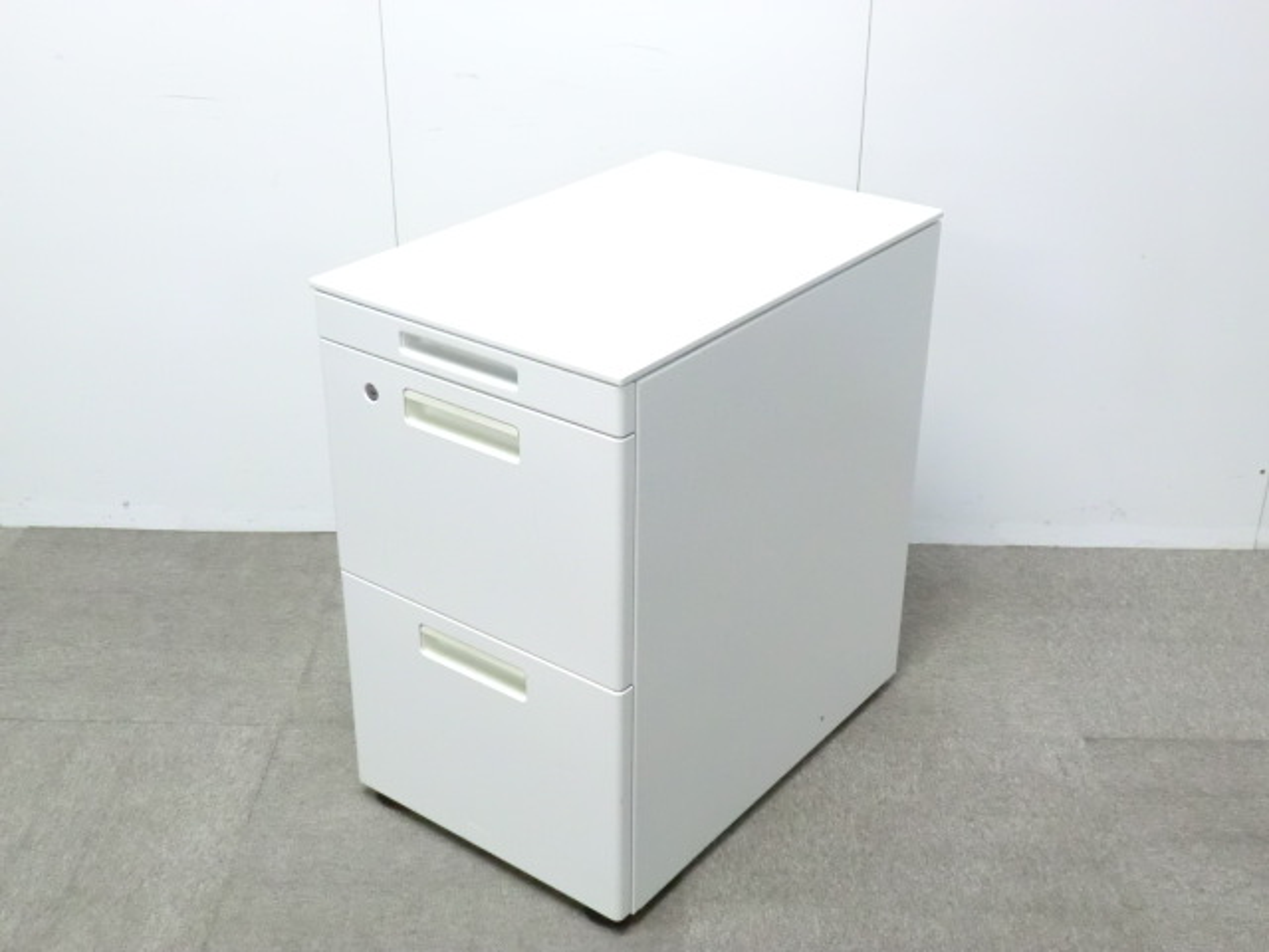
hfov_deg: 42.1
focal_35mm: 45
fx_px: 1650
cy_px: 476
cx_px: 634
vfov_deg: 32.2
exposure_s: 1/30
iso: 800
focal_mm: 8.2
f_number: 4.3
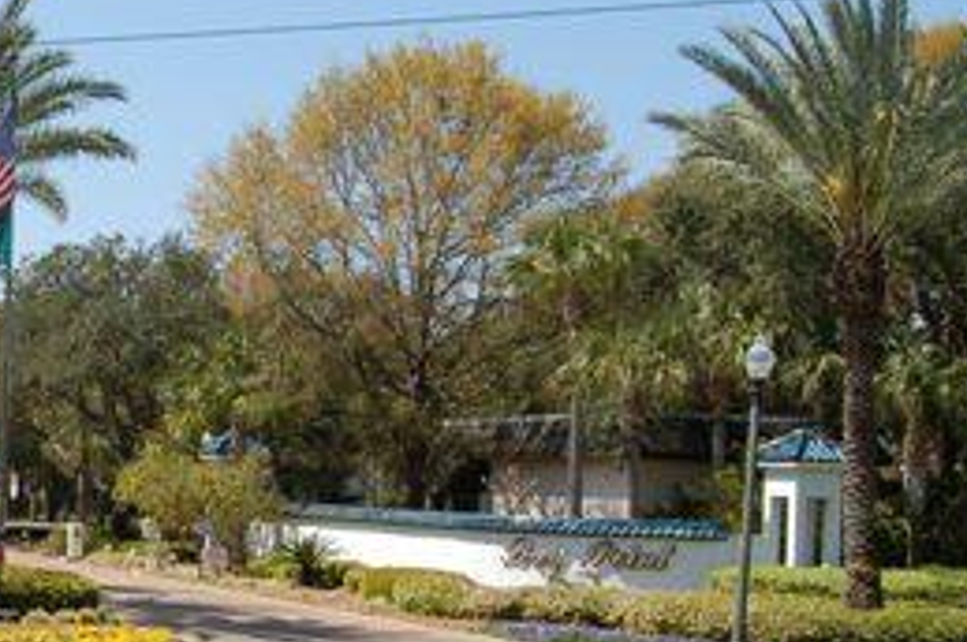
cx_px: -116
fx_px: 1985
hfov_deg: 25.3
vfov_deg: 18.3
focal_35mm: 74
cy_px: 437
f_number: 9
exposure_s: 1/320
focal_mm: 20
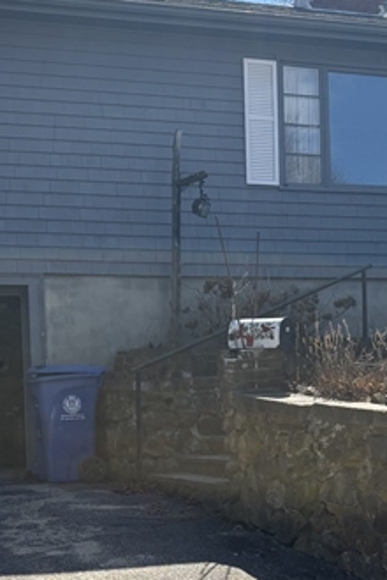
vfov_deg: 31.5
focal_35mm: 63
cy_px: 415
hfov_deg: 21.5
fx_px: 1016
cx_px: 257
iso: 50
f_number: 1.6
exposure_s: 1/2451
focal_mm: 5.96
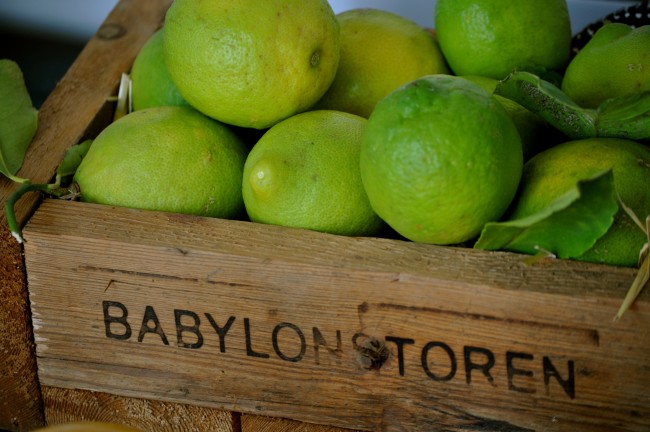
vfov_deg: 9.3
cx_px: 325
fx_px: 2651
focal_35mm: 147
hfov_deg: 14.0
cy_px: 216
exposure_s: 1/80
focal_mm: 98
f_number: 4.5
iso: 400
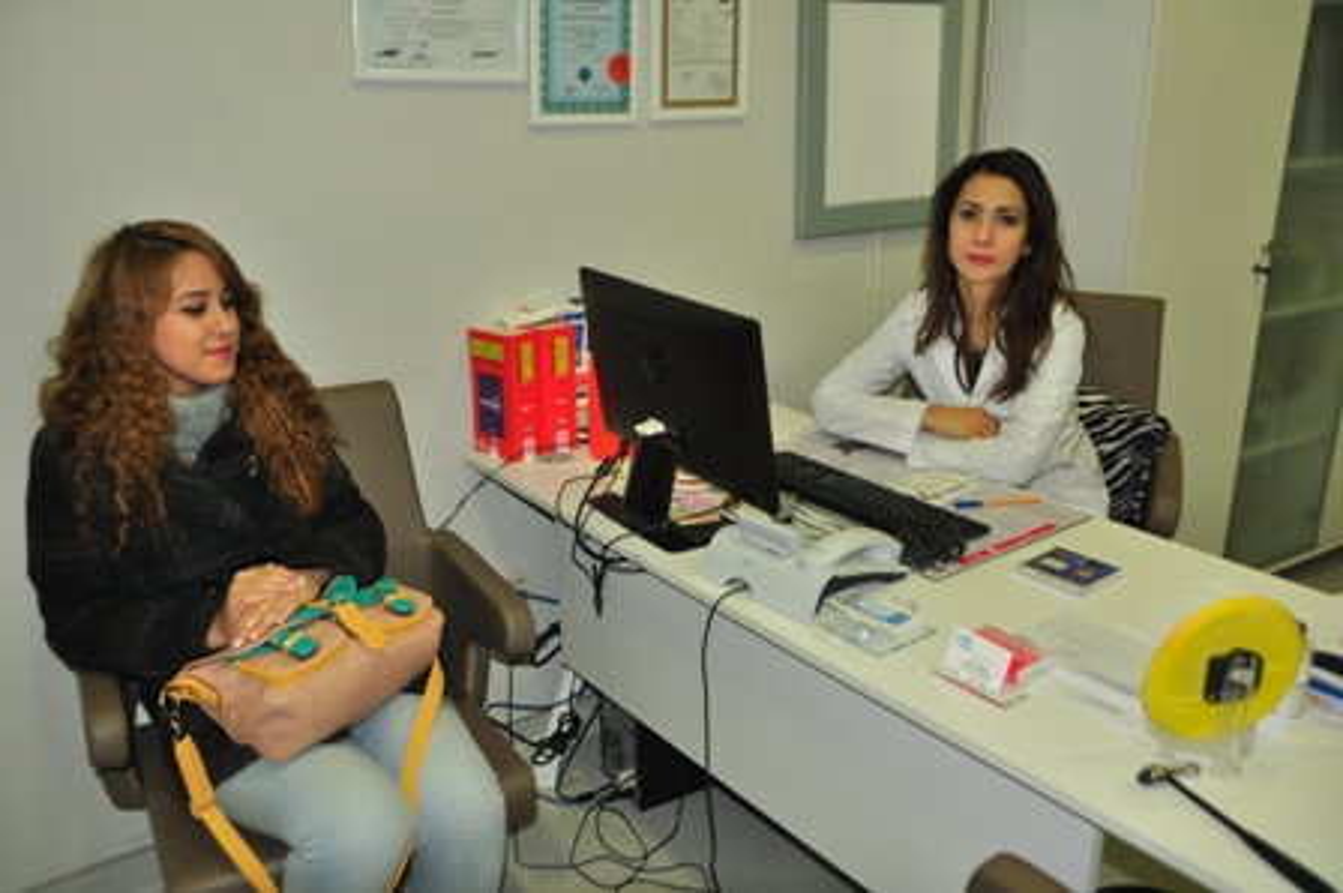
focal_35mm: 30
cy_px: 446
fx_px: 1118
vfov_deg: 43.5
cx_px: 672
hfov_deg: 62.0
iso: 400
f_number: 3.5
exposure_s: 1/60
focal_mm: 20
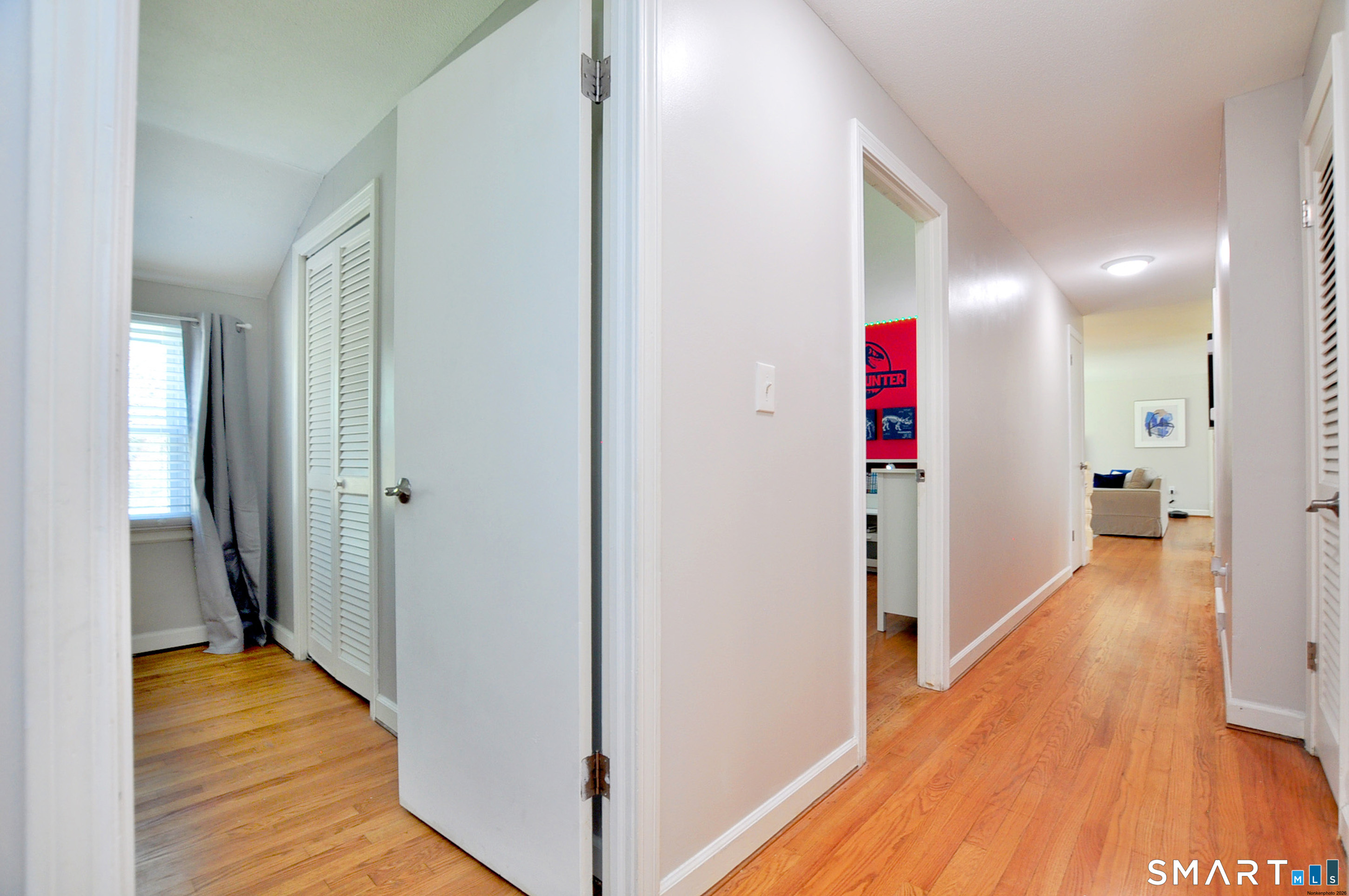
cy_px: 448
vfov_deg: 77.2
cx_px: 674
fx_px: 561
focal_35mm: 15
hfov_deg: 100.5
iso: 320
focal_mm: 10
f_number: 5
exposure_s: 1/25
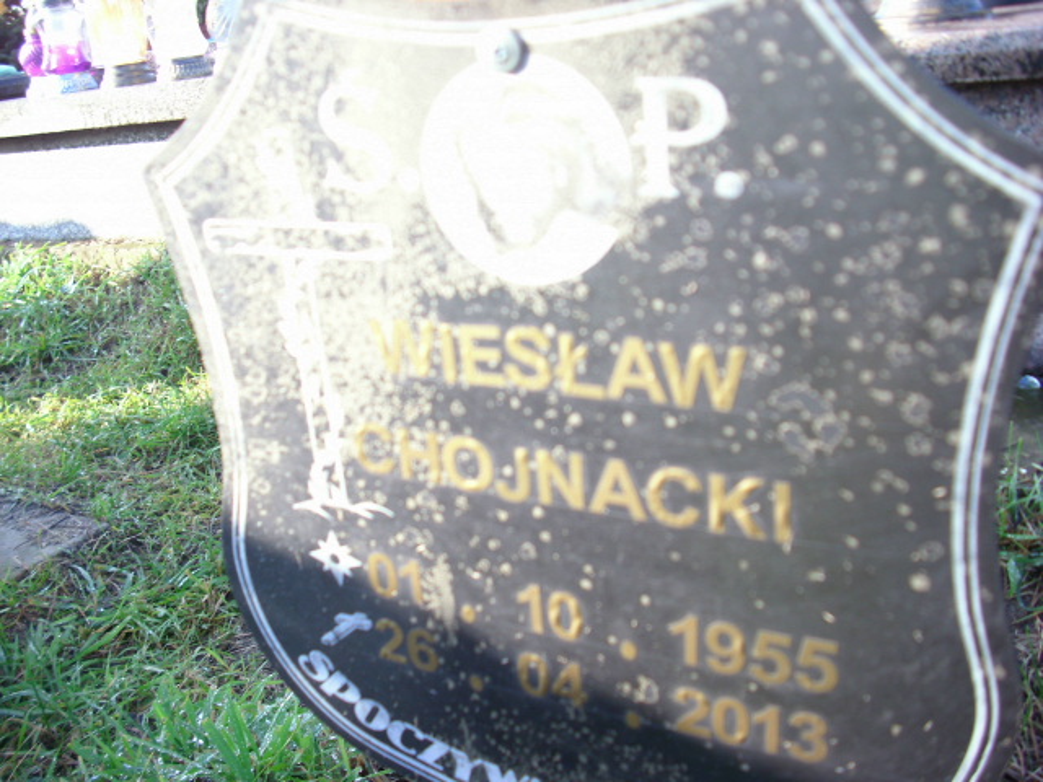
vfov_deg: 38.7
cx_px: 522
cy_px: 391
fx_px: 1115
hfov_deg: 50.1
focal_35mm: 37
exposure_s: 1/105
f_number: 2.8
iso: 50
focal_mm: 6.2
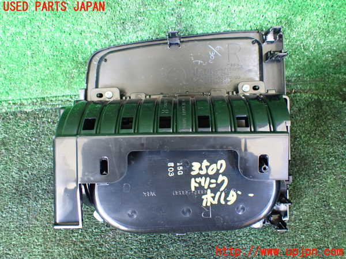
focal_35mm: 30
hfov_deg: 60.0
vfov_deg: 46.8
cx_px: 173
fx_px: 300
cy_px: 130
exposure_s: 1/40
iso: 800
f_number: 2.3
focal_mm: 5.4
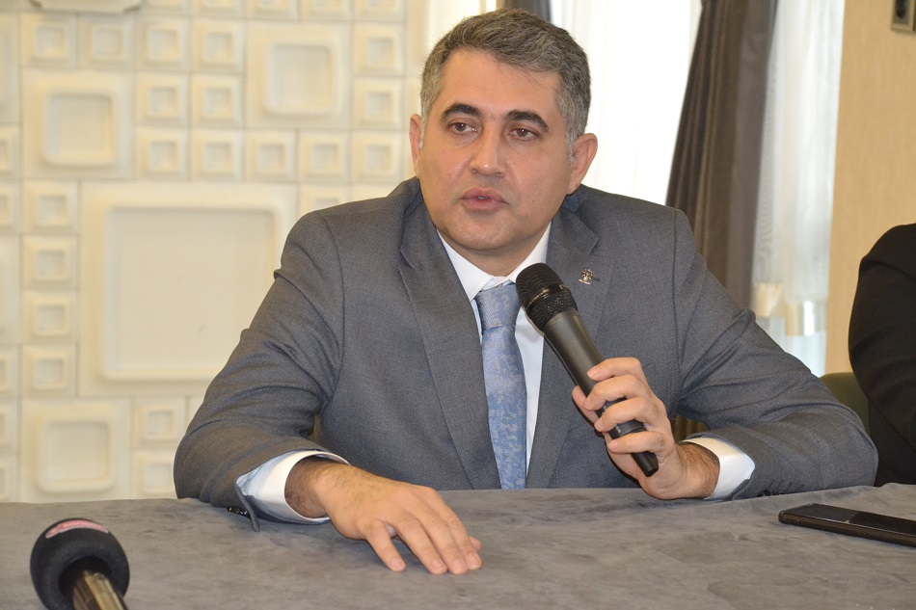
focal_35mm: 120
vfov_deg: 11.4
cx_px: 458
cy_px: 305
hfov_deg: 17.1
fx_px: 3053
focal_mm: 80
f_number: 5.6
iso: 2800
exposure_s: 1/60
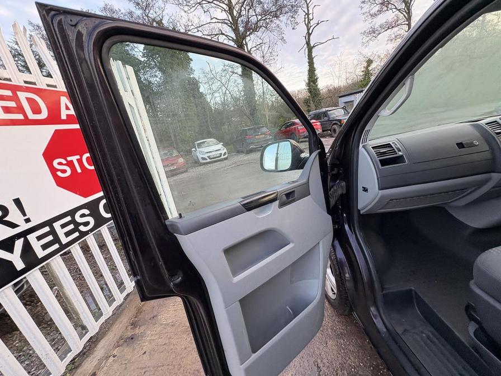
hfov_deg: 102.1
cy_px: 188
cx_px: 250
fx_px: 203
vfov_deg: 85.7
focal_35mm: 14
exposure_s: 1/82
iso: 250
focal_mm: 2.22
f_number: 2.2
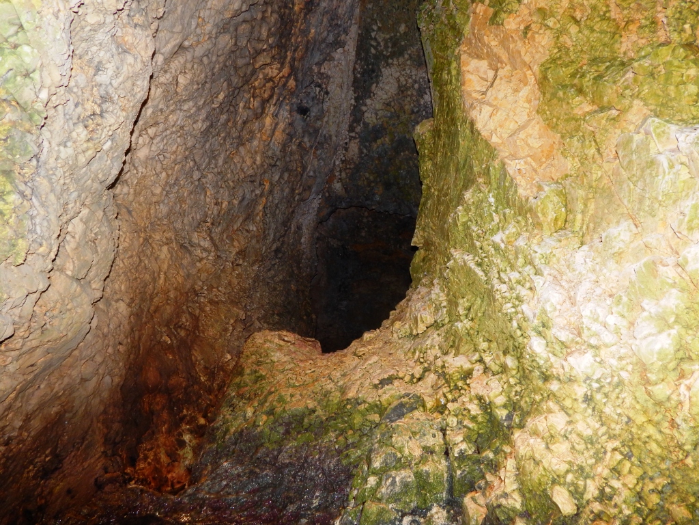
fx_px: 444
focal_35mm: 22
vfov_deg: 61.1
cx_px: 350
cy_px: 262
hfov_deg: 76.4
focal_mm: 4
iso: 200
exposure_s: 1/30
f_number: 3
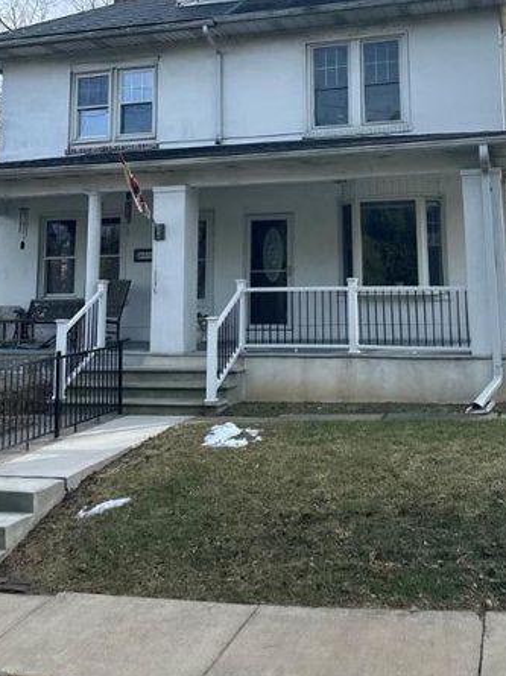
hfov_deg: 36.5
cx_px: 325
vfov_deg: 46.6
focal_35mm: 39
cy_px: 191
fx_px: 761
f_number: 1.5
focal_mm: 5.7
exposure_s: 1/2008
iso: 50
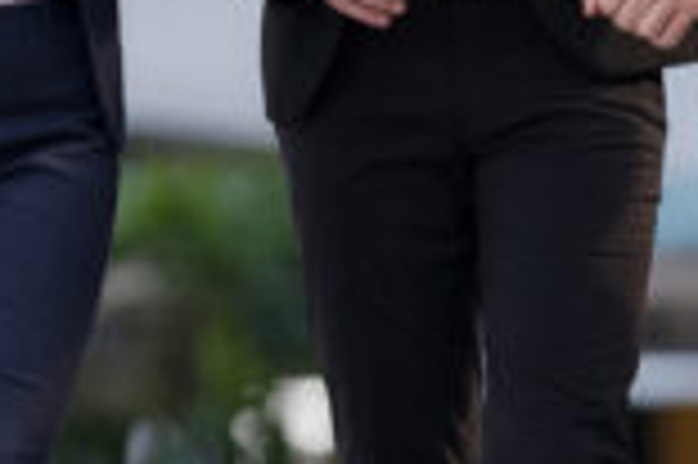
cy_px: 178
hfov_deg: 2.3
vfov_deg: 1.5
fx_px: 17296
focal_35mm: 893
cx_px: 770
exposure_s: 1/1600
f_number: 1.8
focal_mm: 135
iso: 100
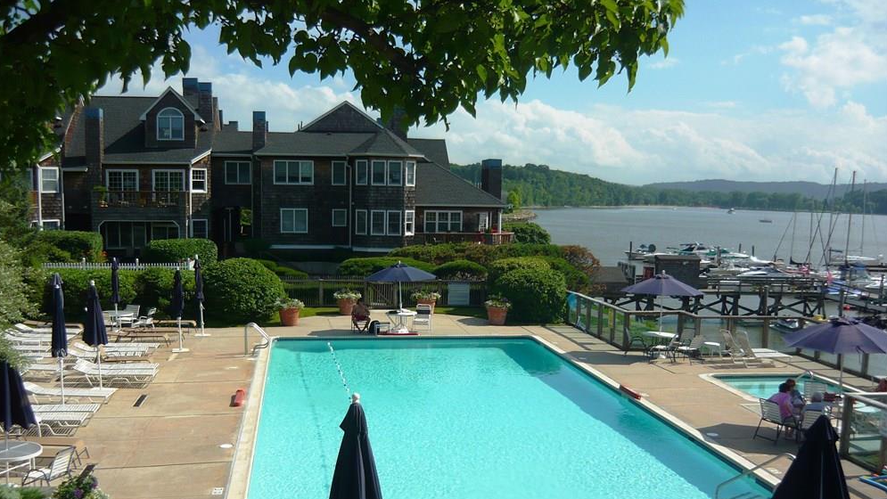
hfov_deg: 54.0
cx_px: 436
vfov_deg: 31.8
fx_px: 870
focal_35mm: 37
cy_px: 327
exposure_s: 1/250
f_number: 8
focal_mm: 5.5
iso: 100
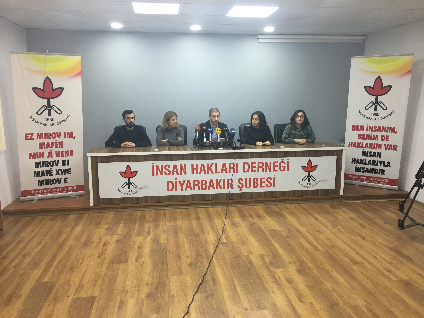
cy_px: 159
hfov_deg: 61.7
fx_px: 355
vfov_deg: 48.2
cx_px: 212
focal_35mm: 29
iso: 32
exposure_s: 1/15
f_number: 2.2
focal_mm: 4.15
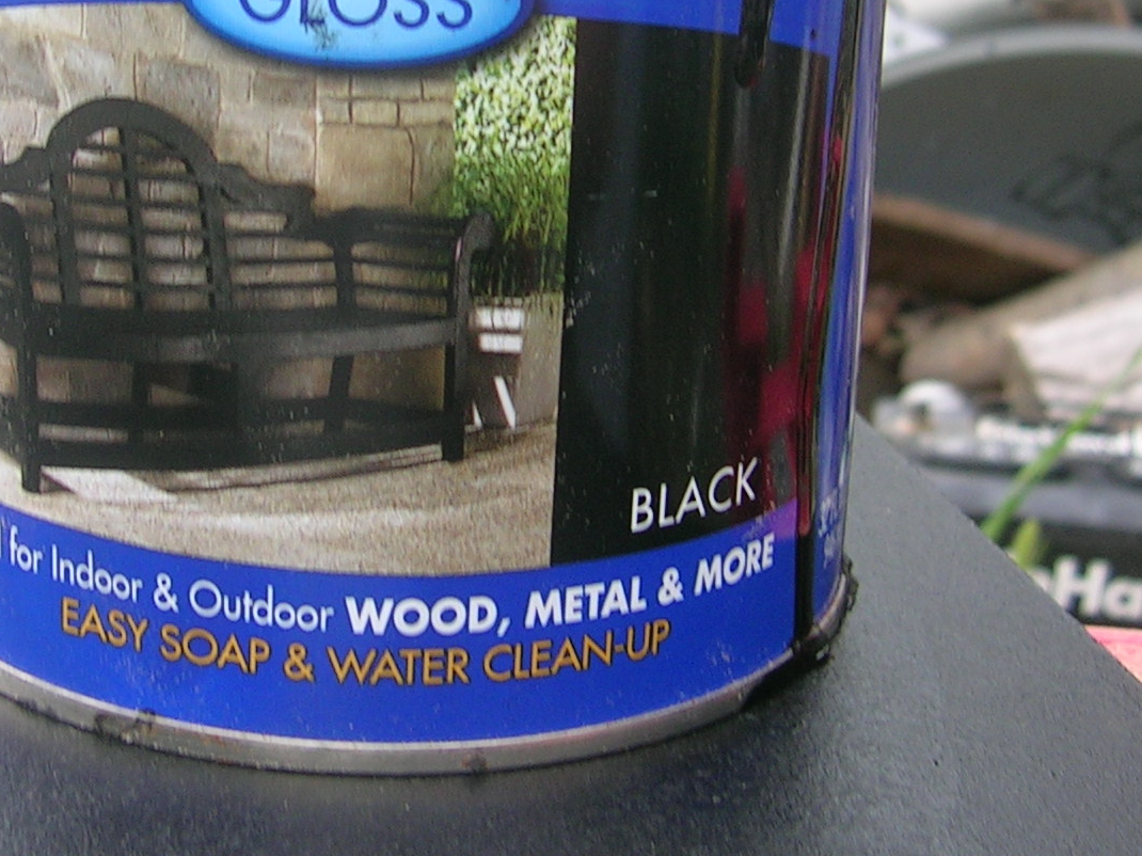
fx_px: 2210
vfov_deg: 21.7
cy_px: 199
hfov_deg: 28.7
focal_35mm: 67
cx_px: 362
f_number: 2.8
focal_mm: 5.4
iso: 50
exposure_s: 1/89.5
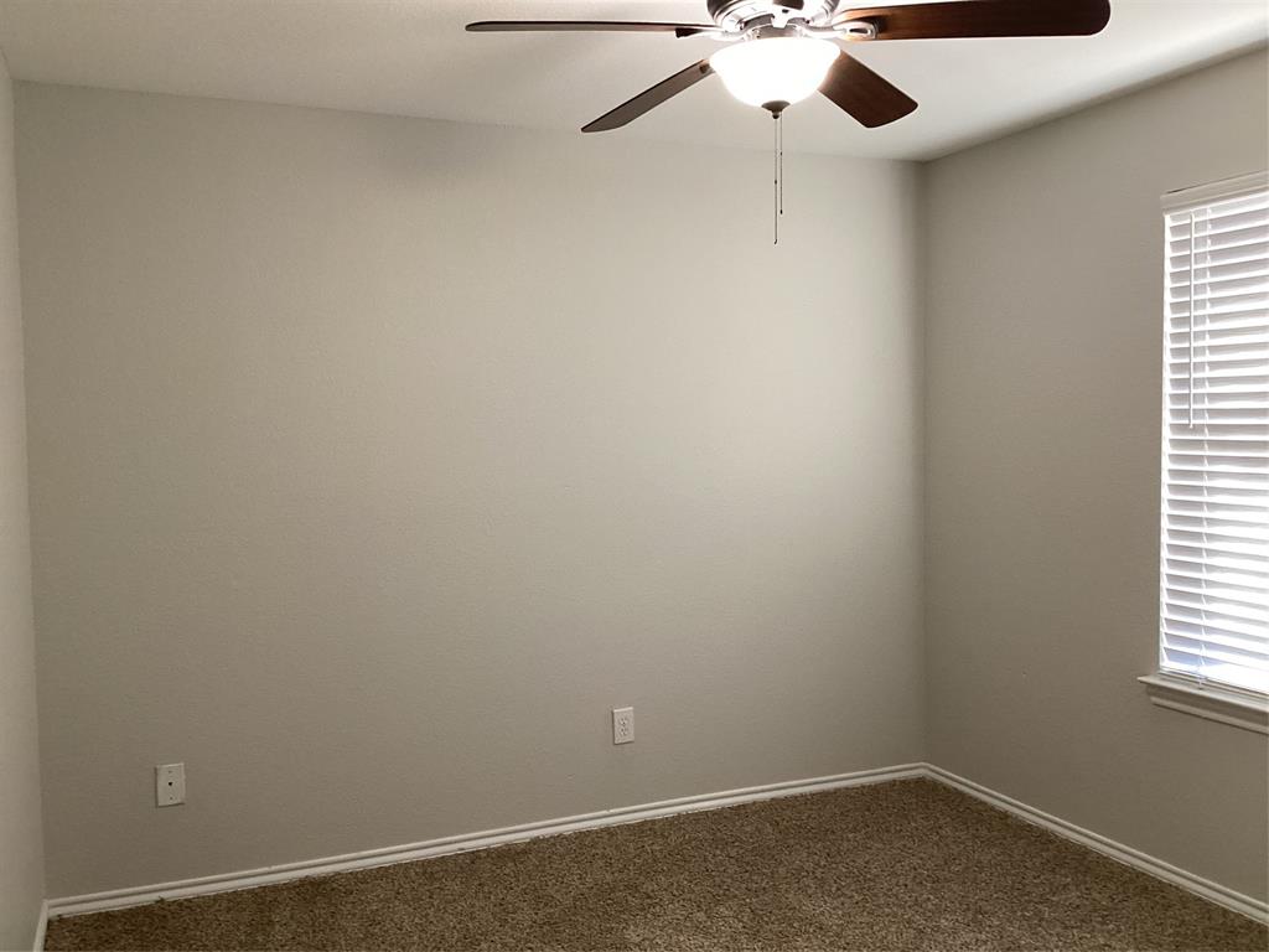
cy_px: 476
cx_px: 634
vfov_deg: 45.4
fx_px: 1136
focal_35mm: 31
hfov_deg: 58.4
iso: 250
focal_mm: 3.3
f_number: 2.4
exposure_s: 1/60
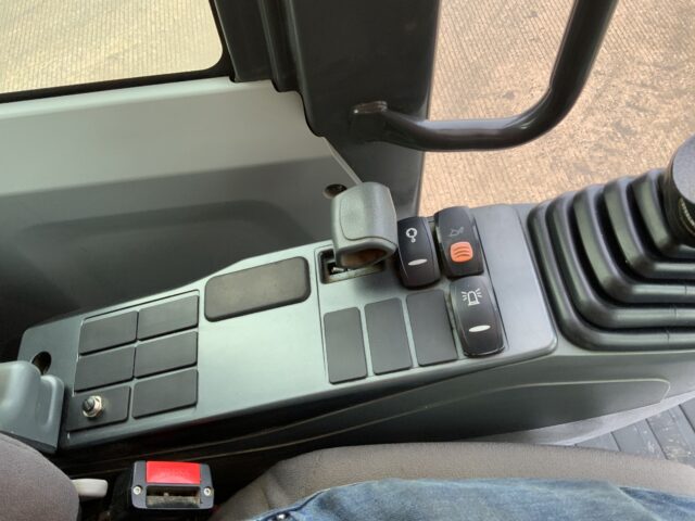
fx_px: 582
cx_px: 348
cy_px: 260
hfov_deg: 61.7
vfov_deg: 48.2
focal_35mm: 29
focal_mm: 3
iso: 64
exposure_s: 1/97
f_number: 1.8
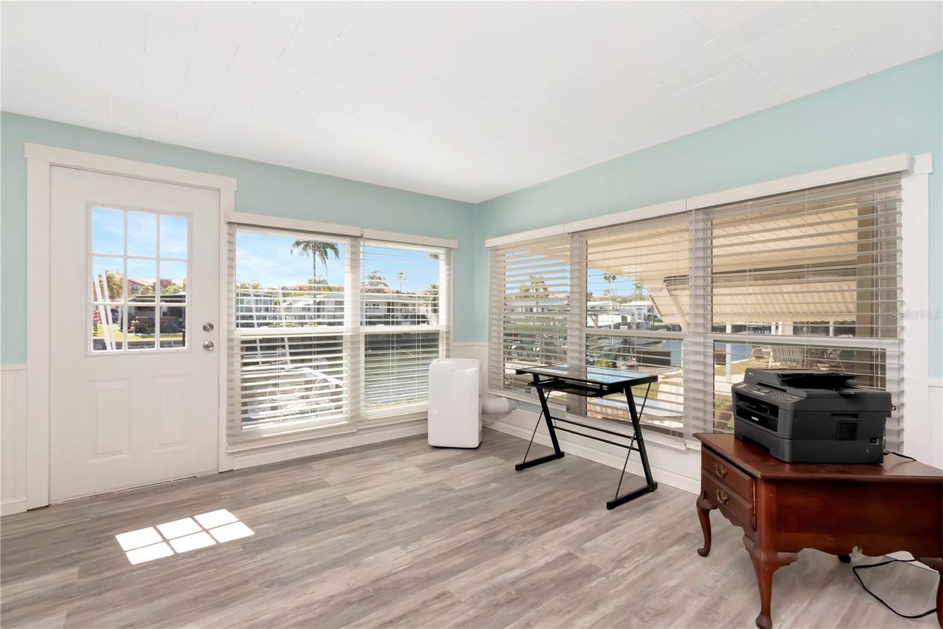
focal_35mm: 15
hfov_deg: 100.4
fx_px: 393
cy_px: 314
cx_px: 472
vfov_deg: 77.3
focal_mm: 10
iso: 500
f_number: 13
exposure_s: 1/200
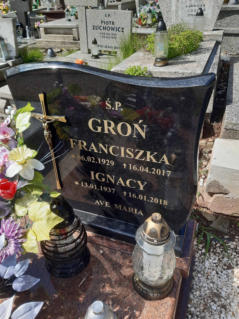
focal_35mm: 26
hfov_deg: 53.1
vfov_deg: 67.3
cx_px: 120
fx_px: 239
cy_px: 160
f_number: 1.7
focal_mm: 3.92
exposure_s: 1/799
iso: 40
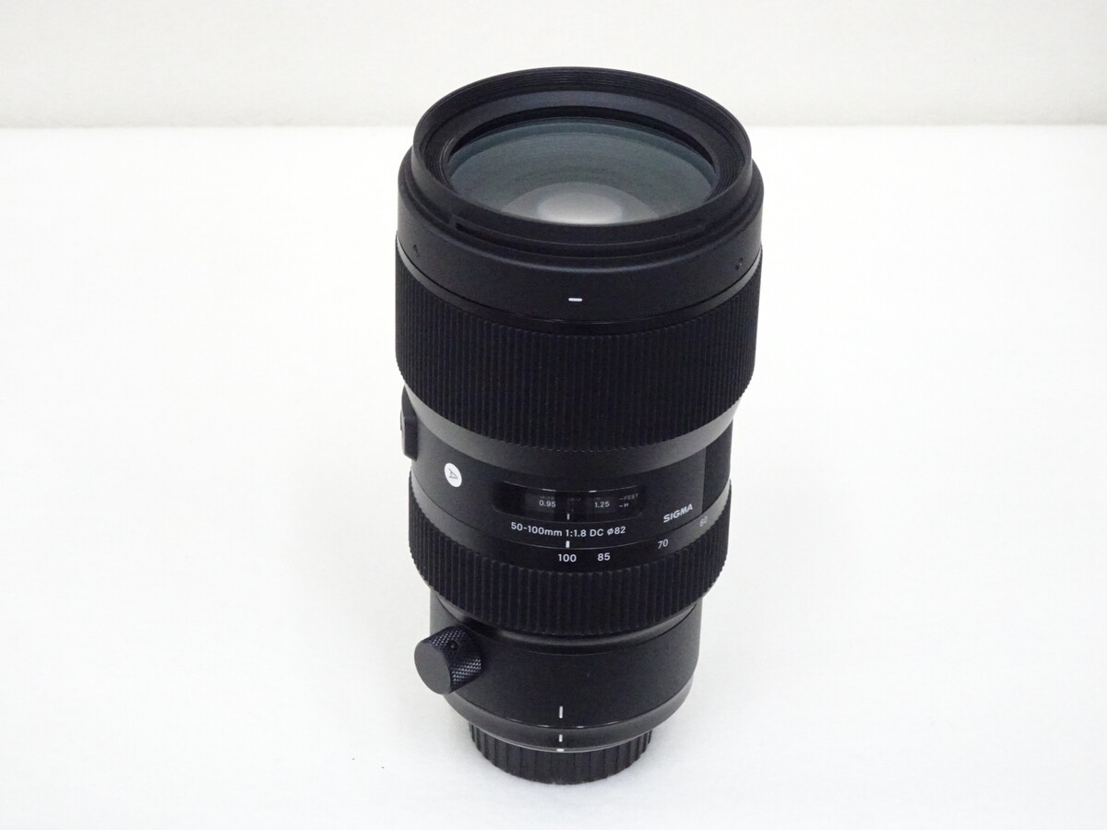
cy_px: 415
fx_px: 3070
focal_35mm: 96
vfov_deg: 15.4
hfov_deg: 20.4
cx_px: 554
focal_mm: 16.46
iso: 1600
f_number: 5
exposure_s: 1/100
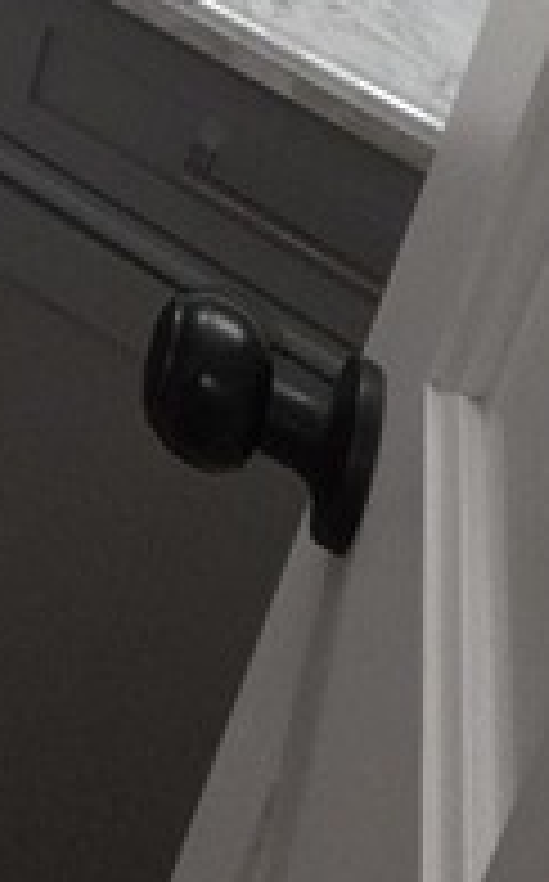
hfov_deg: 11.1
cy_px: -918
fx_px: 1825
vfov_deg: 17.9
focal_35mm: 76
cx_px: -1089
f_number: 1.9
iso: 32
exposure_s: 1/60
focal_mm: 2.2
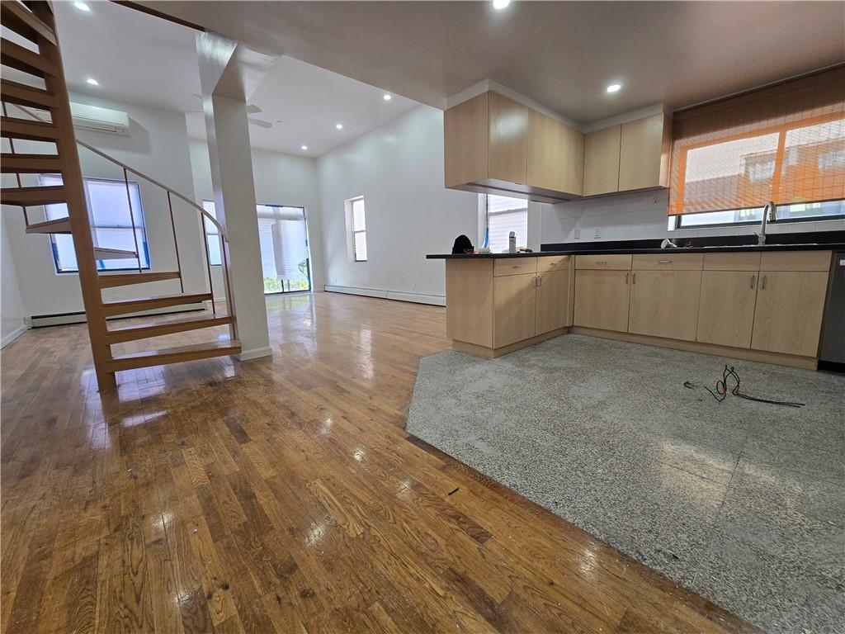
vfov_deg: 89.9
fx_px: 317
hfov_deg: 106.2
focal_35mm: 13
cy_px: 317
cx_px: 422
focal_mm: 2.2
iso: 80
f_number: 2.2
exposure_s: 1/60
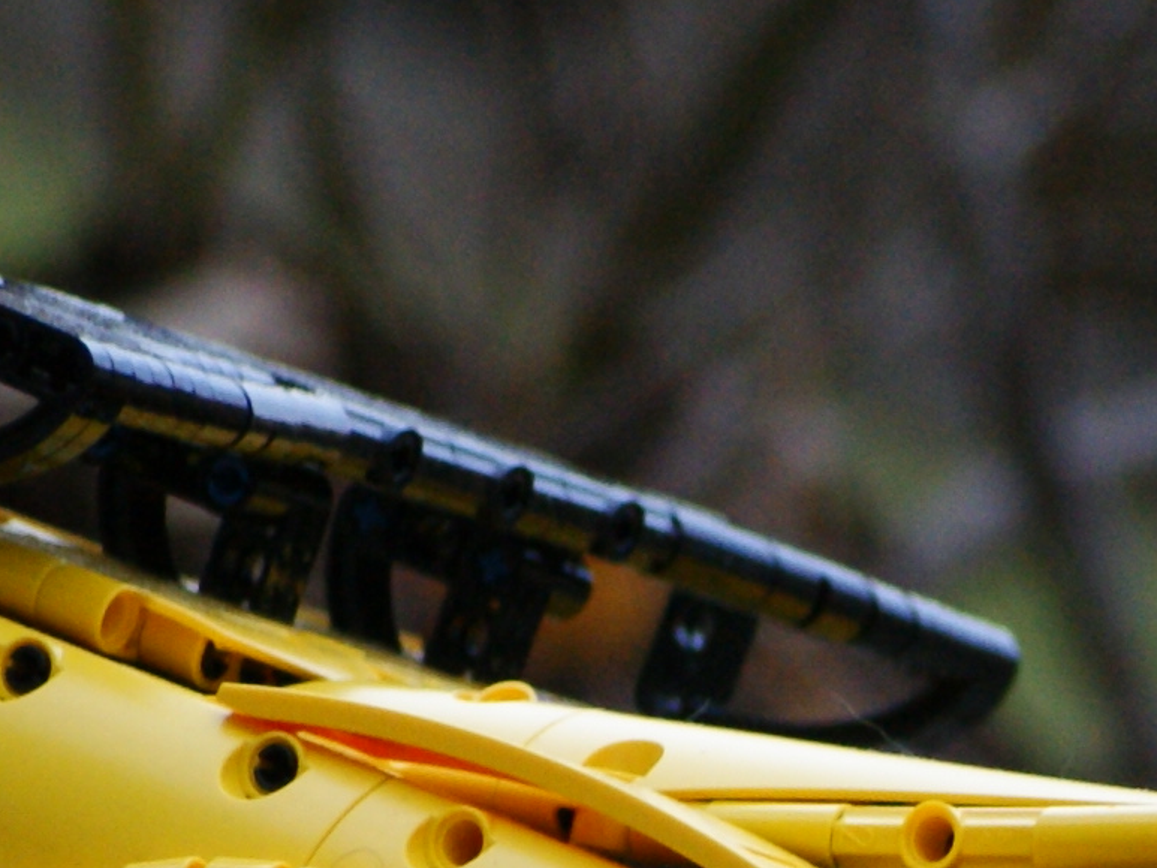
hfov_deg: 2.3
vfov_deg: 1.7
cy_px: 1838
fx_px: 28615
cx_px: 1887
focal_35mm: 856
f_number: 5
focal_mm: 100
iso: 400
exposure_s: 1/200
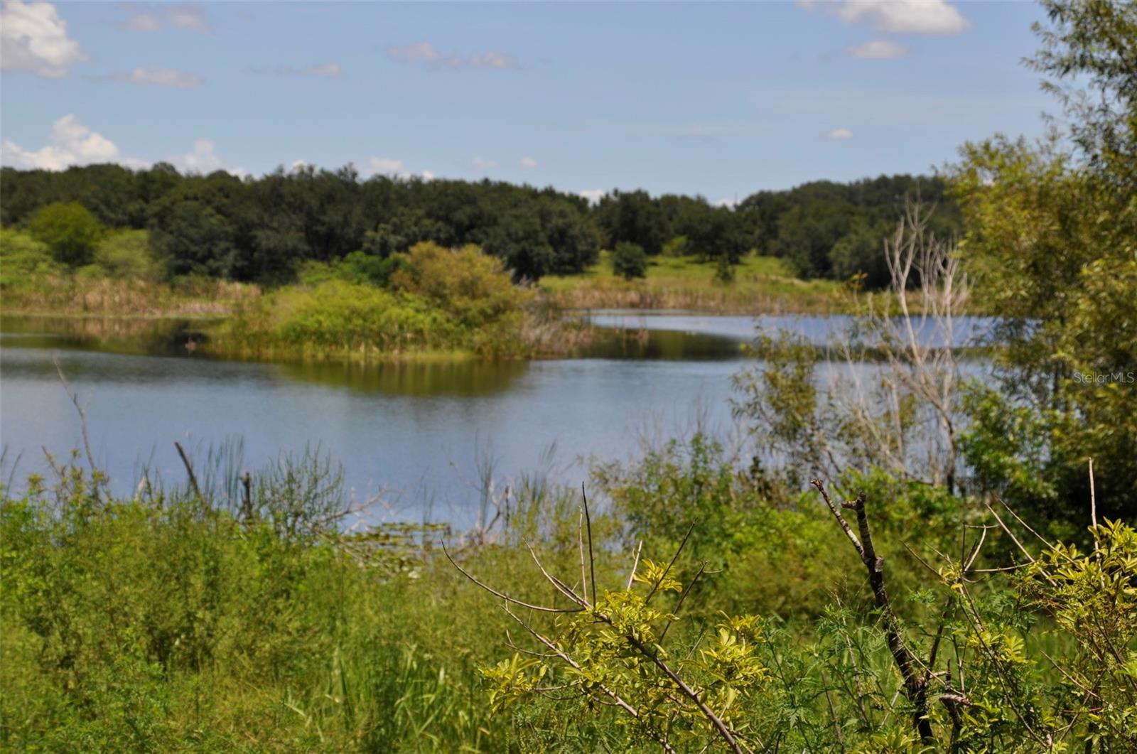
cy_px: 377
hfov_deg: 21.0
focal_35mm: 98
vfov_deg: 14.0
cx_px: 568
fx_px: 3074
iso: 200
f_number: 9.5
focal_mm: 65
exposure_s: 1/350
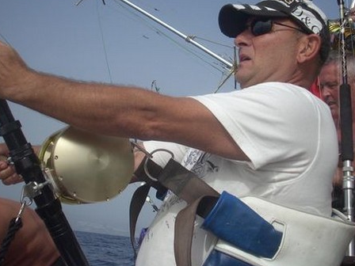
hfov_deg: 36.8
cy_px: 94
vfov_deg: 27.9
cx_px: 188
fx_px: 533
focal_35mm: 52
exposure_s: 1/522
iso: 64
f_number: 5.6
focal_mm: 6.2
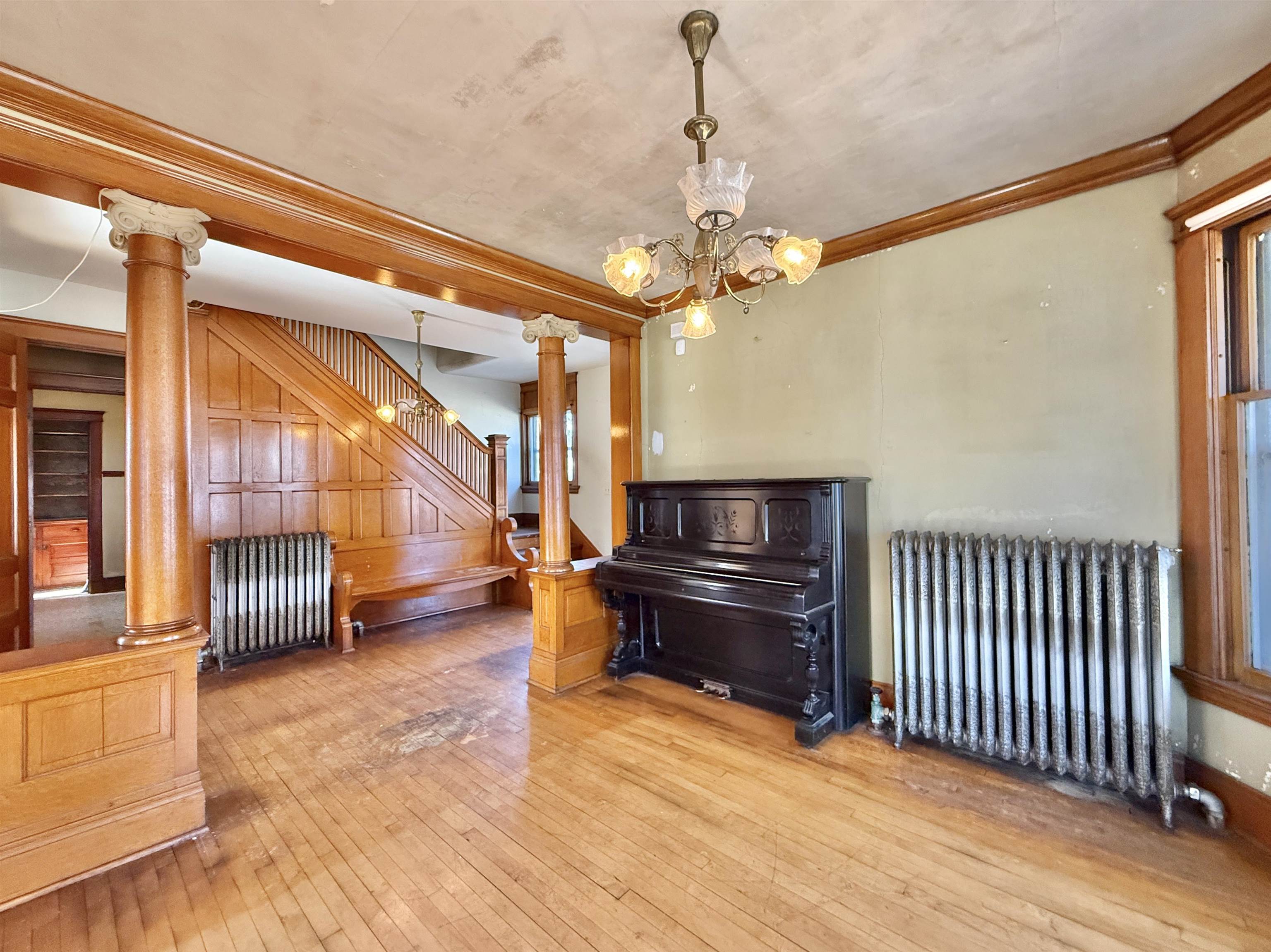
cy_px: 476
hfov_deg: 102.1
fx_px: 514
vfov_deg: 85.7
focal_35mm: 14
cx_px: 636
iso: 500
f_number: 2.2
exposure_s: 1/120
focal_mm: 2.22
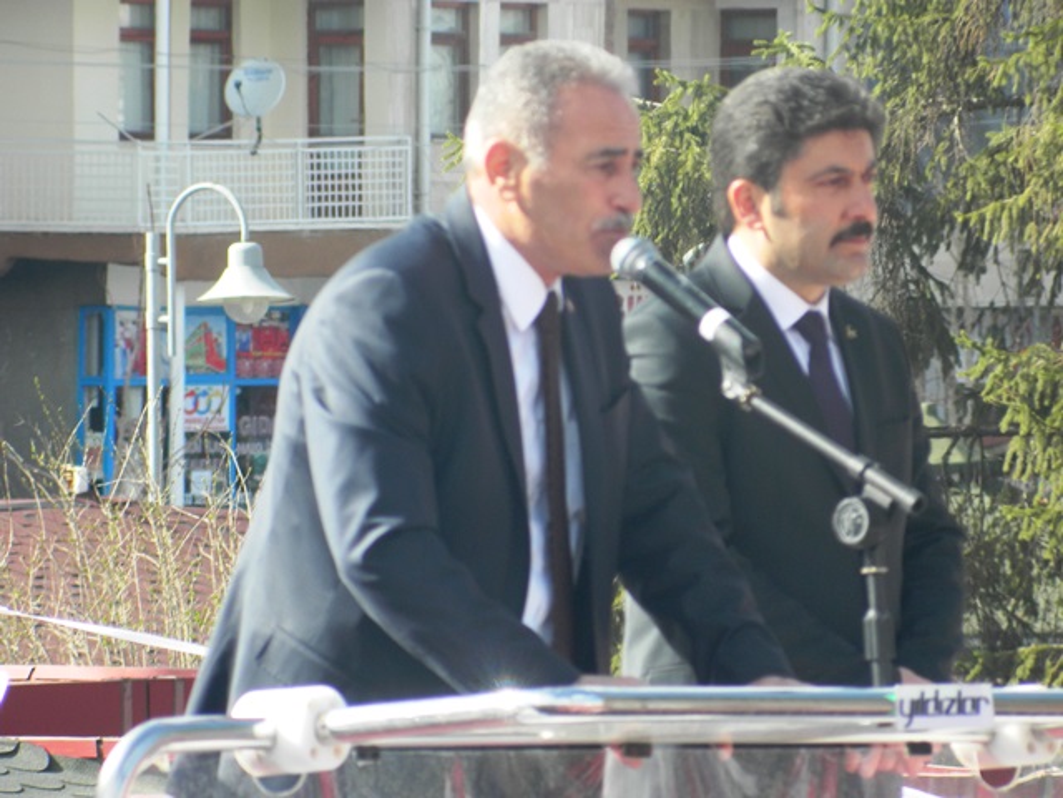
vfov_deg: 2.8
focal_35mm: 525
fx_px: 16122
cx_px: 532
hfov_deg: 3.8
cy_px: 399
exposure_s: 1/125
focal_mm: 94.5
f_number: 5.8
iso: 80
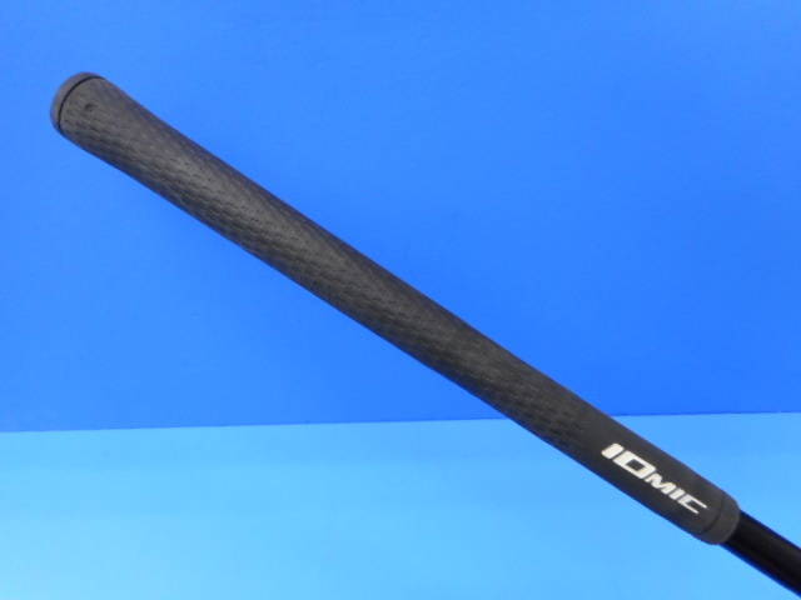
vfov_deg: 54.9
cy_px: 300
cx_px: 400
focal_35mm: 25
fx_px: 578
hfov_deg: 69.4
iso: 160
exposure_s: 1/30
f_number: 3.7
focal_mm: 4.5
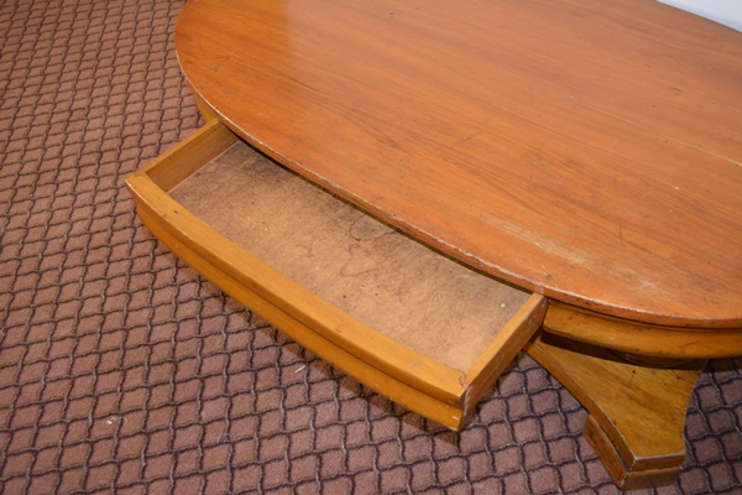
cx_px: 371
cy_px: 248
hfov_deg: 53.1
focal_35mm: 36
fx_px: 742
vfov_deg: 36.9
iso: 2200
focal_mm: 24
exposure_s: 1/60
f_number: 4
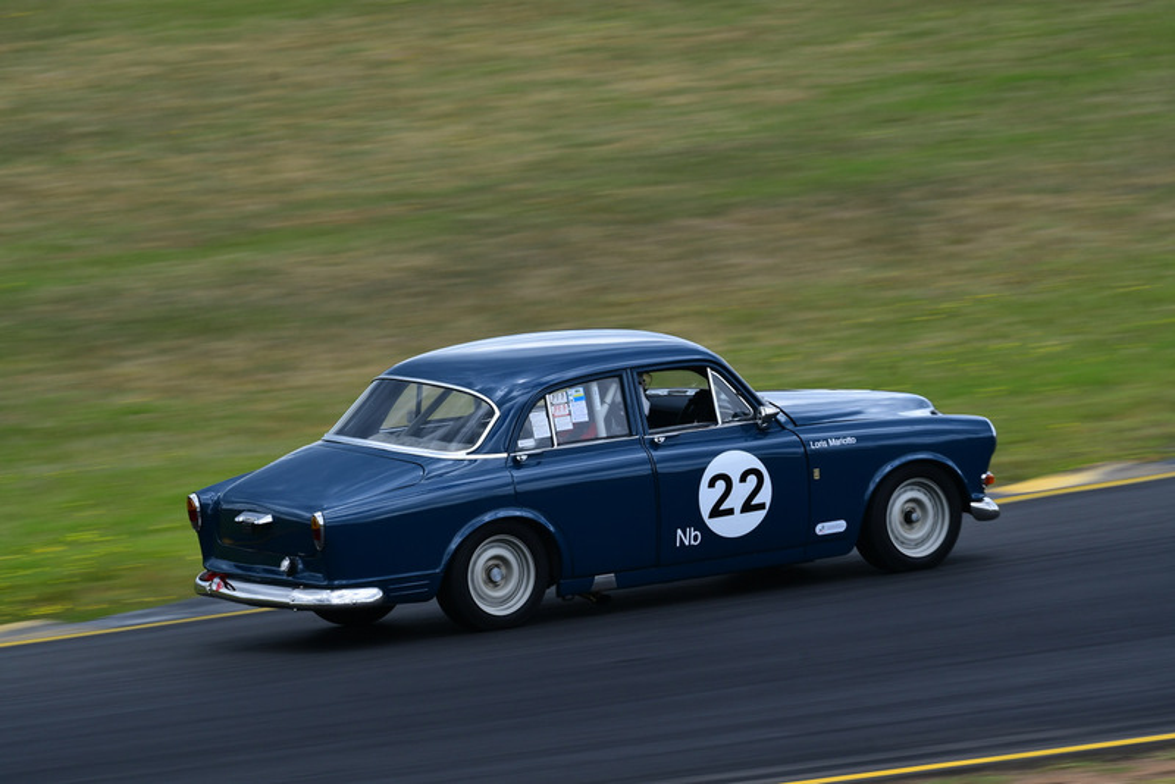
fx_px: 15671
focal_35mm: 480
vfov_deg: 2.9
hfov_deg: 4.3
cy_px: 392
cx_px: 588
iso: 160
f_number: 11
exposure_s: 1/125
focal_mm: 320
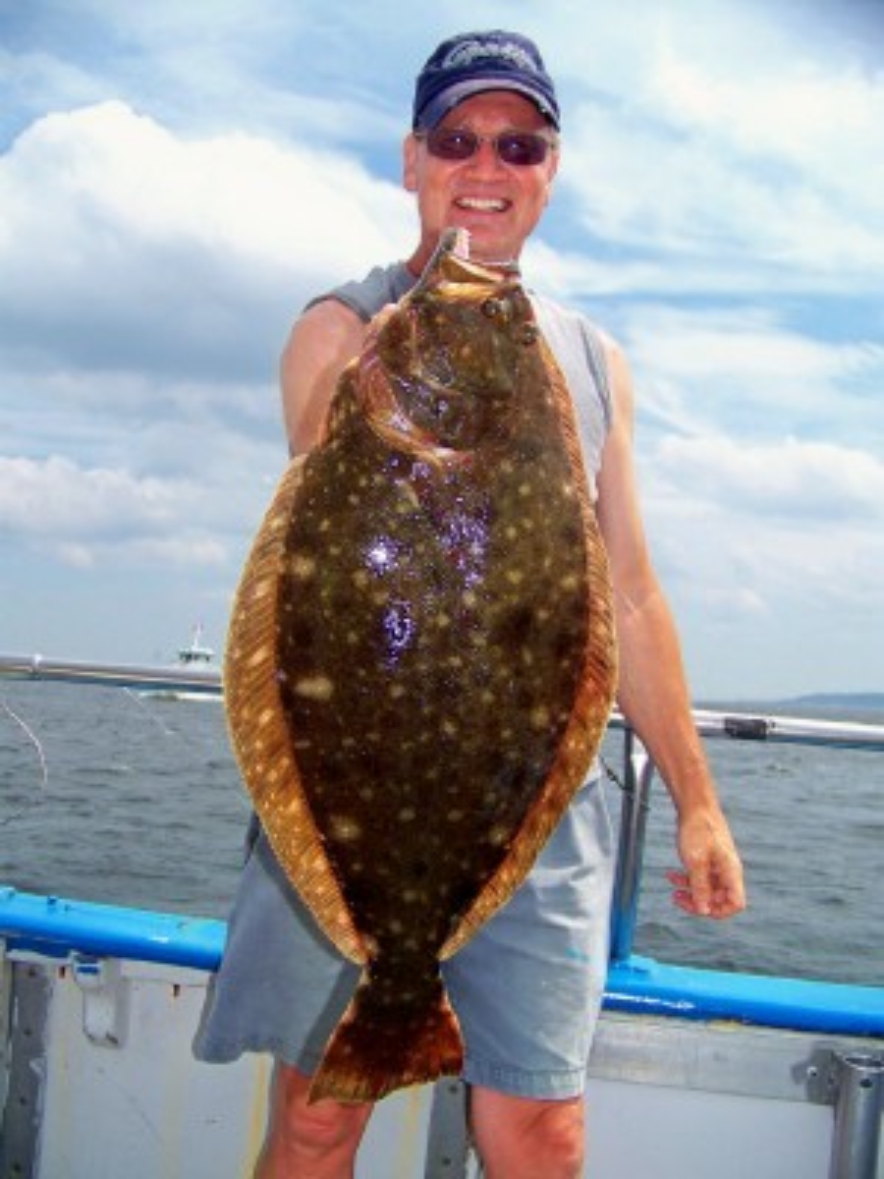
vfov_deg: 51.4
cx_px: 442
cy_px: 590
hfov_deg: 39.7
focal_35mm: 36
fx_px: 1226
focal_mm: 5.85
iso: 64
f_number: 2.8
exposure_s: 1/800
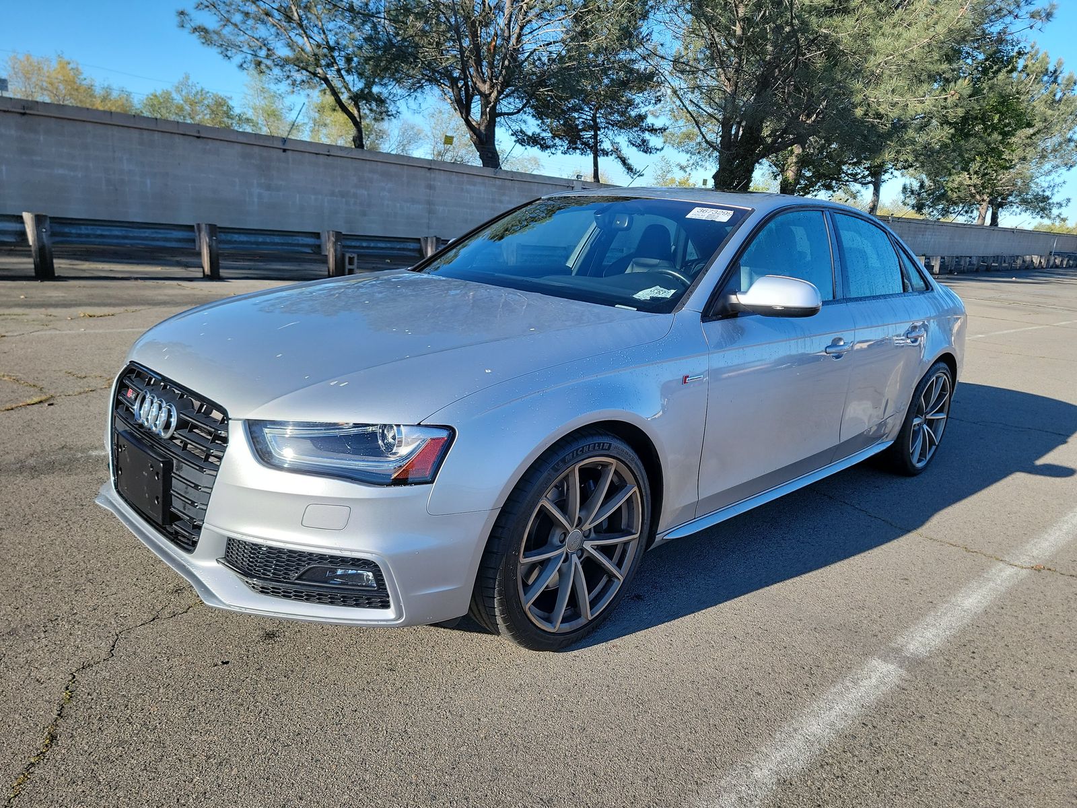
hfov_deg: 71.6
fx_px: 747
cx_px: 538
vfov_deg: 56.8
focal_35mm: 24
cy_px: 404
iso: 50
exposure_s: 1/400
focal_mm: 6.7
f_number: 1.8
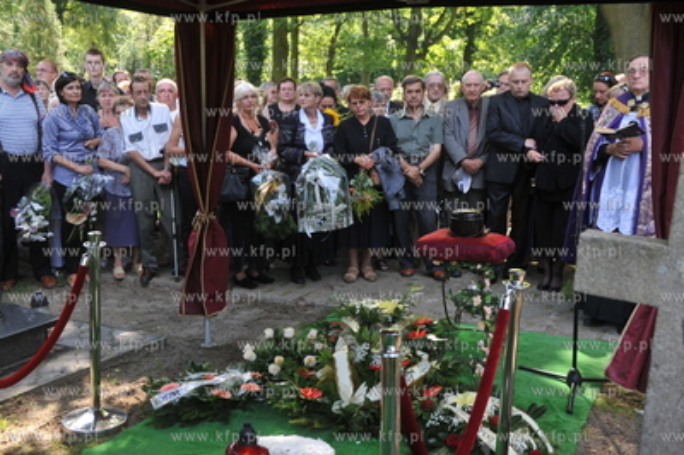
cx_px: 342
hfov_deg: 44.5
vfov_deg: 30.5
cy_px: 228
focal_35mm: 44
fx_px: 835
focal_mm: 44
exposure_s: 1/125
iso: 500
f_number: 7.1
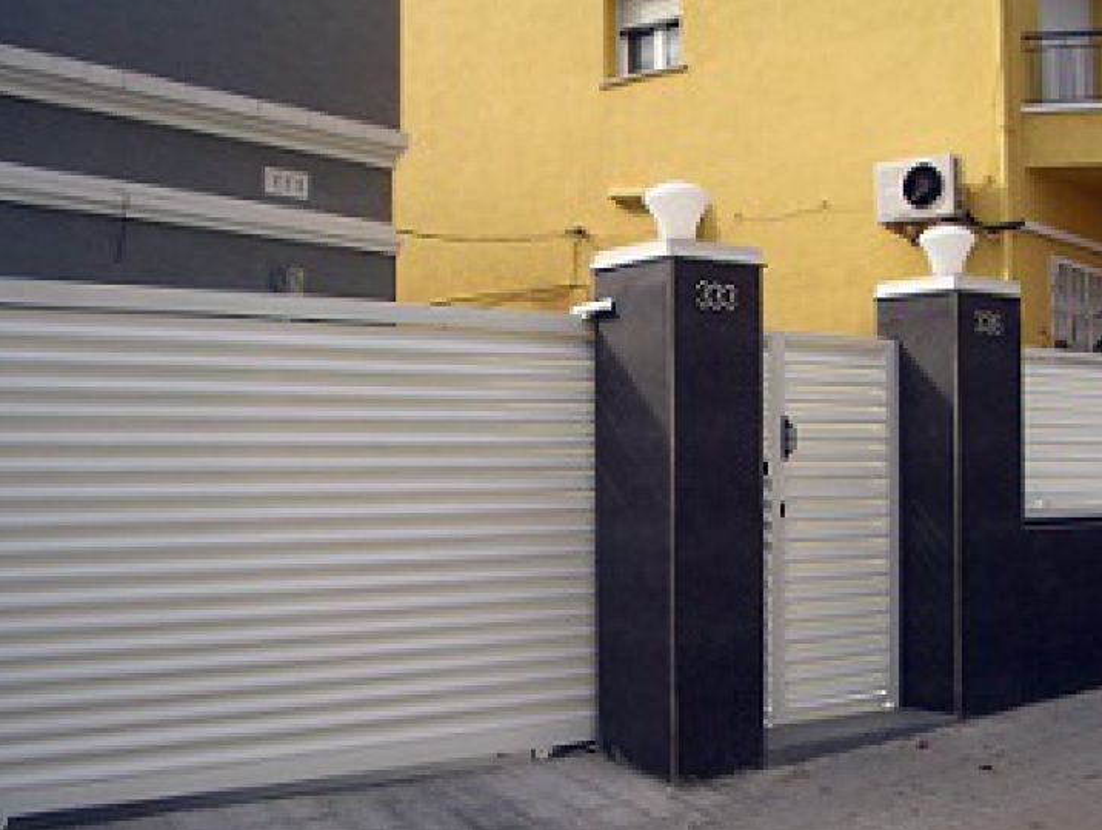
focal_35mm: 44
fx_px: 1403
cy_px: 447
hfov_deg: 42.8
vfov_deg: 32.9
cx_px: 616
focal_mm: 5.8
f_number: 4.3
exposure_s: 1/320
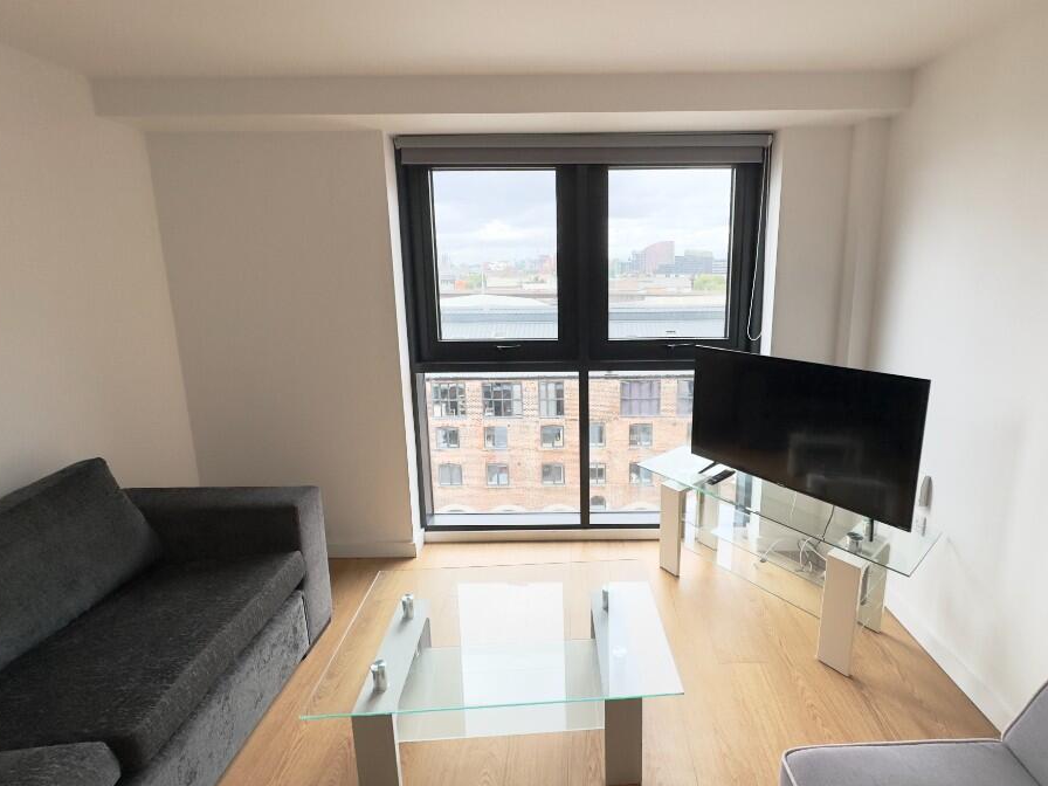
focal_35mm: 16
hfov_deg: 94.1
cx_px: 581
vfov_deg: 77.9
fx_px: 484
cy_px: 356
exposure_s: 1/217
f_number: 2.2
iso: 40
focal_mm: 2.22
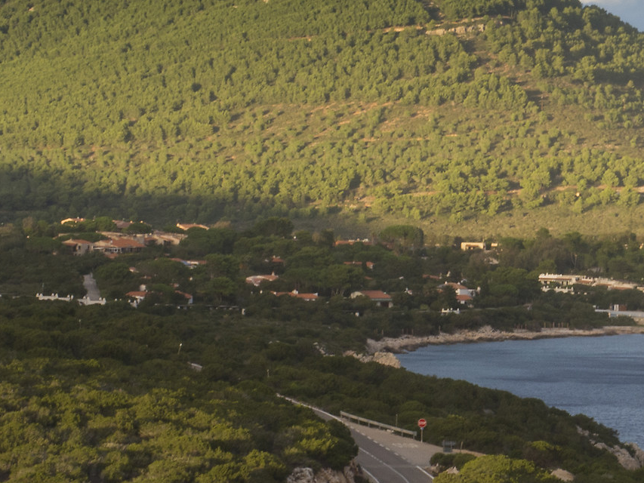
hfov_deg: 10.0
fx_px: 3666
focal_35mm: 197
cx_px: 600
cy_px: 318
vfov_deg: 7.5
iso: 200
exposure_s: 1/15
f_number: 18
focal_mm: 35
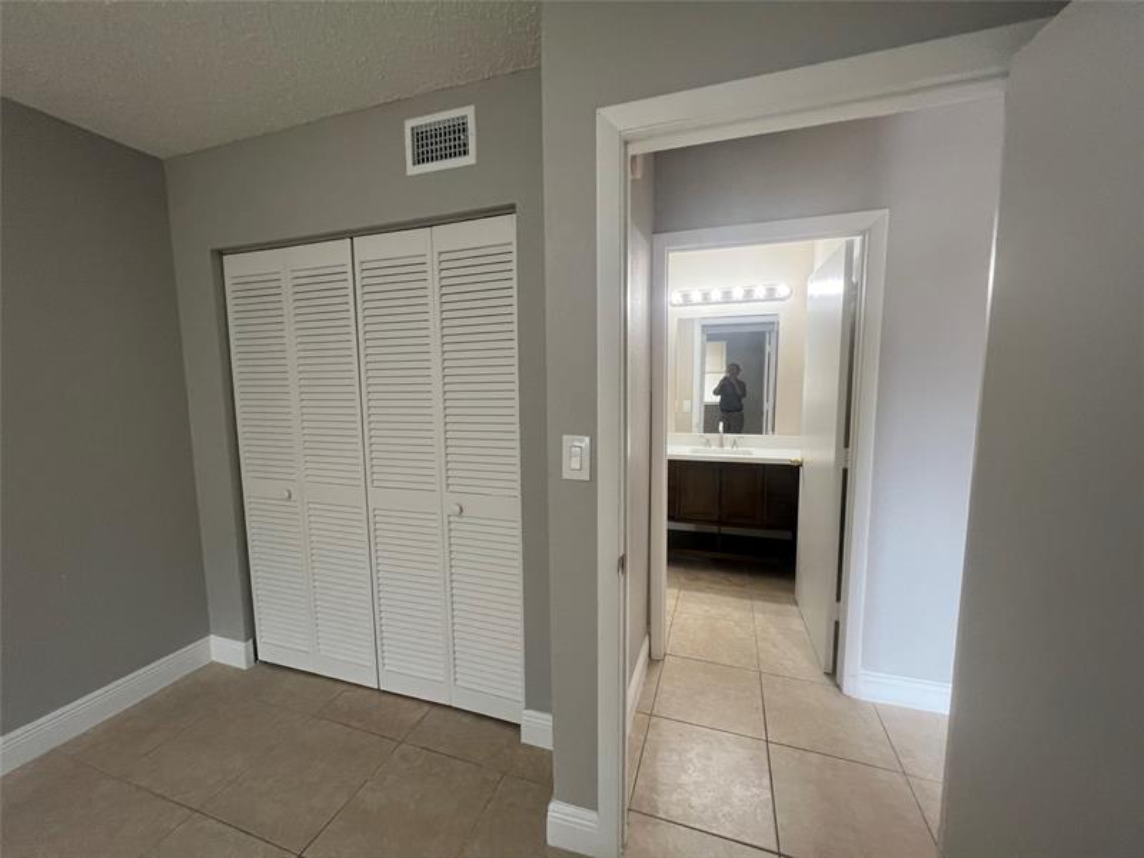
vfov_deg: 89.9
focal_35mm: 13
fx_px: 430
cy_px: 429
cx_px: 572
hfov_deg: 106.2
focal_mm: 1.57
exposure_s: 1/120
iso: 160
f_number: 1.8
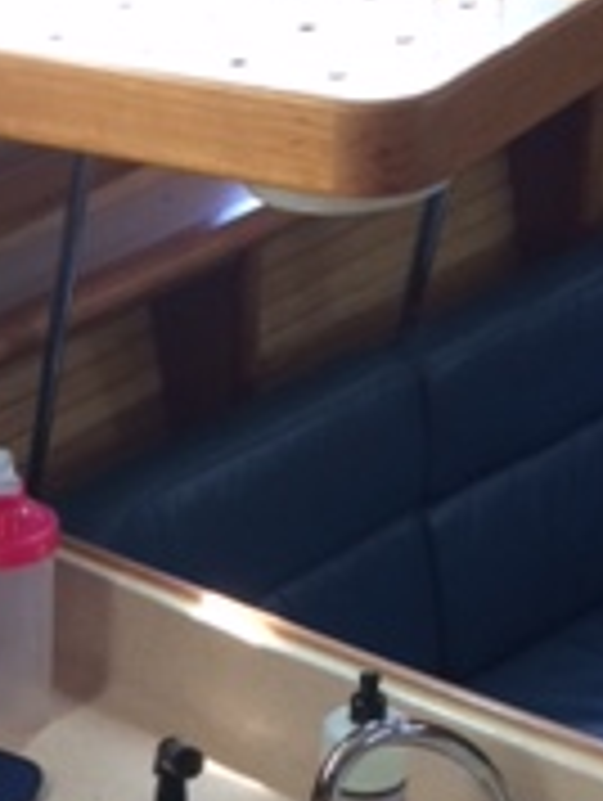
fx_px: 2410
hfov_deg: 13.8
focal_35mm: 104
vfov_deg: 17.6
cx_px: -144
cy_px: 1048
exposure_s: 1/30
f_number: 2.2
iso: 100
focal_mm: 4.15
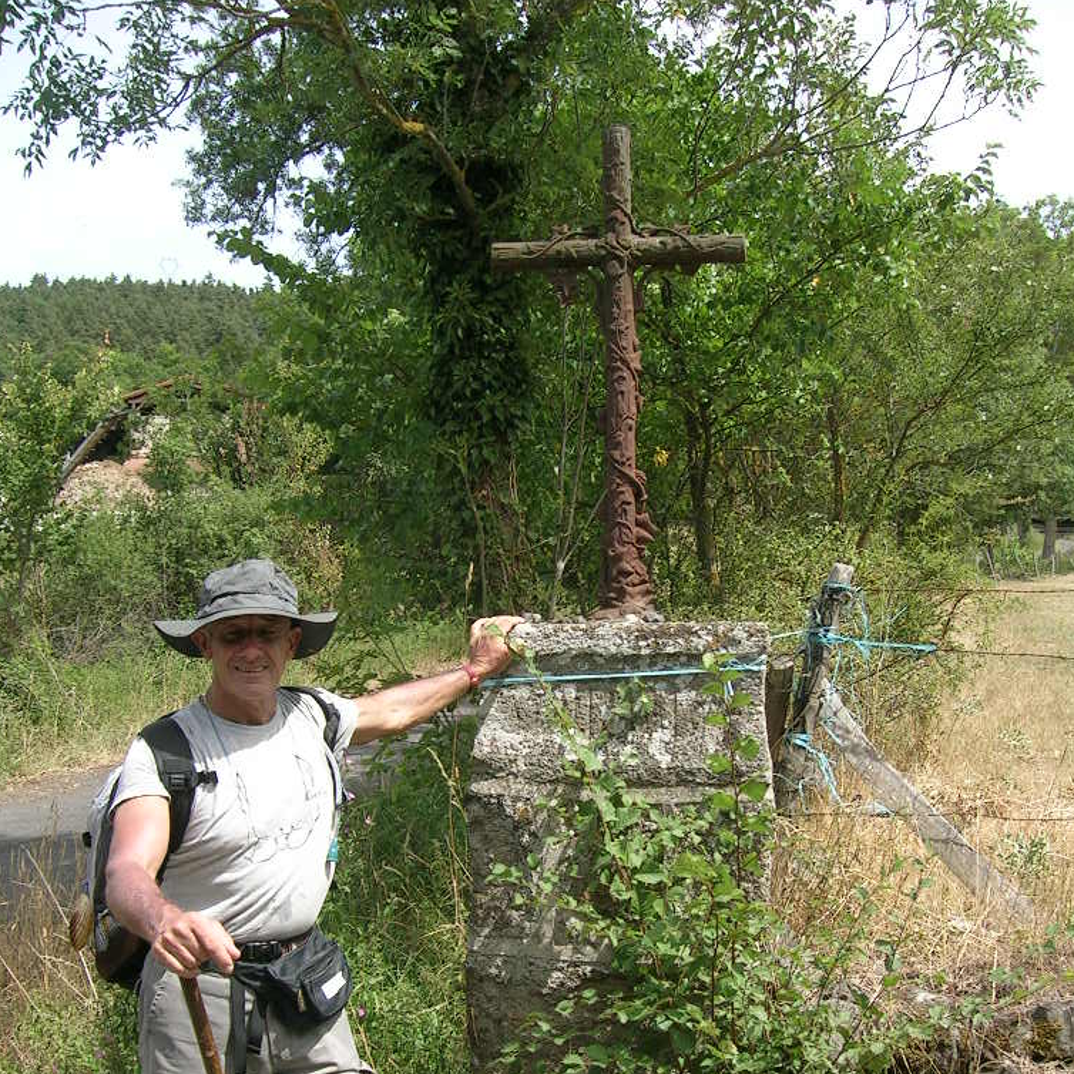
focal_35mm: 42
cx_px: 531
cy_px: 671
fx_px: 1474
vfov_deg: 39.8
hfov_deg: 40.0
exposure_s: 1/218
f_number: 4.8
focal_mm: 5.4
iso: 50
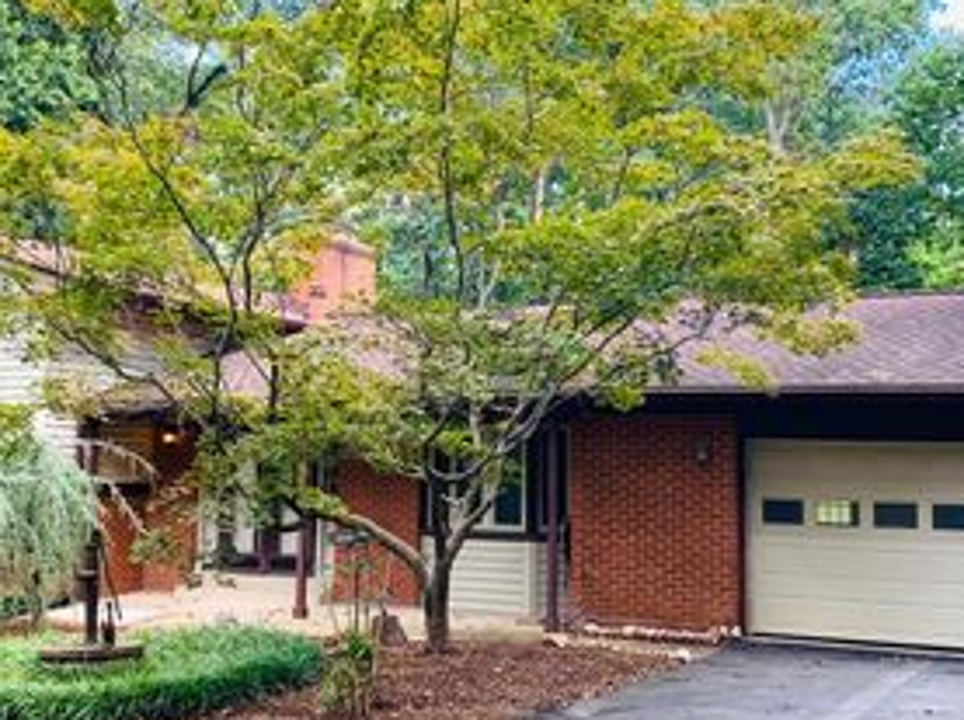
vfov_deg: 30.8
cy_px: 360
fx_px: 1307
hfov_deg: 40.5
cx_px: 466
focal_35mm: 47
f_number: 1.8
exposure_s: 1/173
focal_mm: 4.25
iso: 25
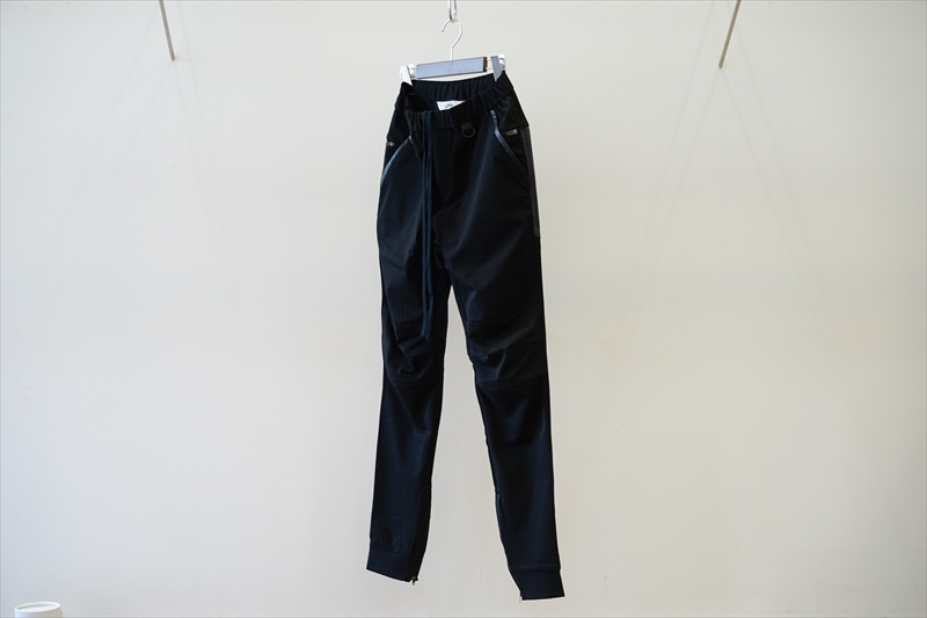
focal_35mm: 55
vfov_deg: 24.6
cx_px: 464
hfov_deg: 36.3
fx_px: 1416
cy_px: 309
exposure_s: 1/60
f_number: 4
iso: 400
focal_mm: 55
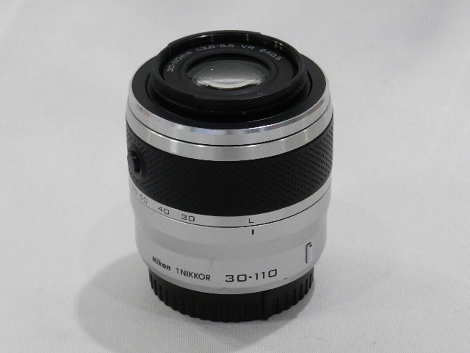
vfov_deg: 10.2
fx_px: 1969
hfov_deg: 13.6
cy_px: 176
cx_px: 235
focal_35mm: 145
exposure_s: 1/80
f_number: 5.1
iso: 800
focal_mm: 25.7
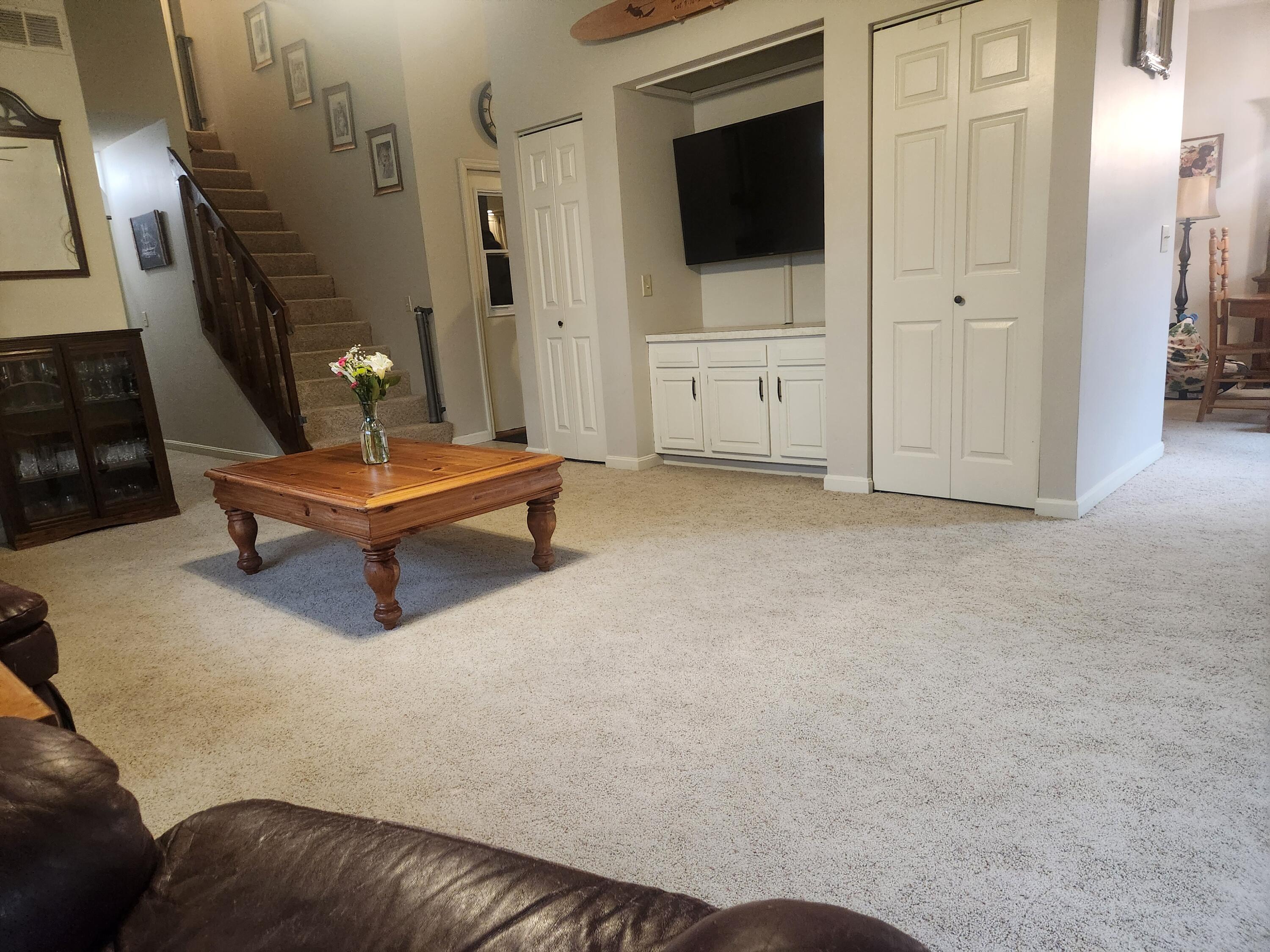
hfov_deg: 73.9
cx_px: 635
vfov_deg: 58.9
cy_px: 476
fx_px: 844
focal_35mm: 23
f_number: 1.8
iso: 800
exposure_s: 1/120
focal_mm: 5.4
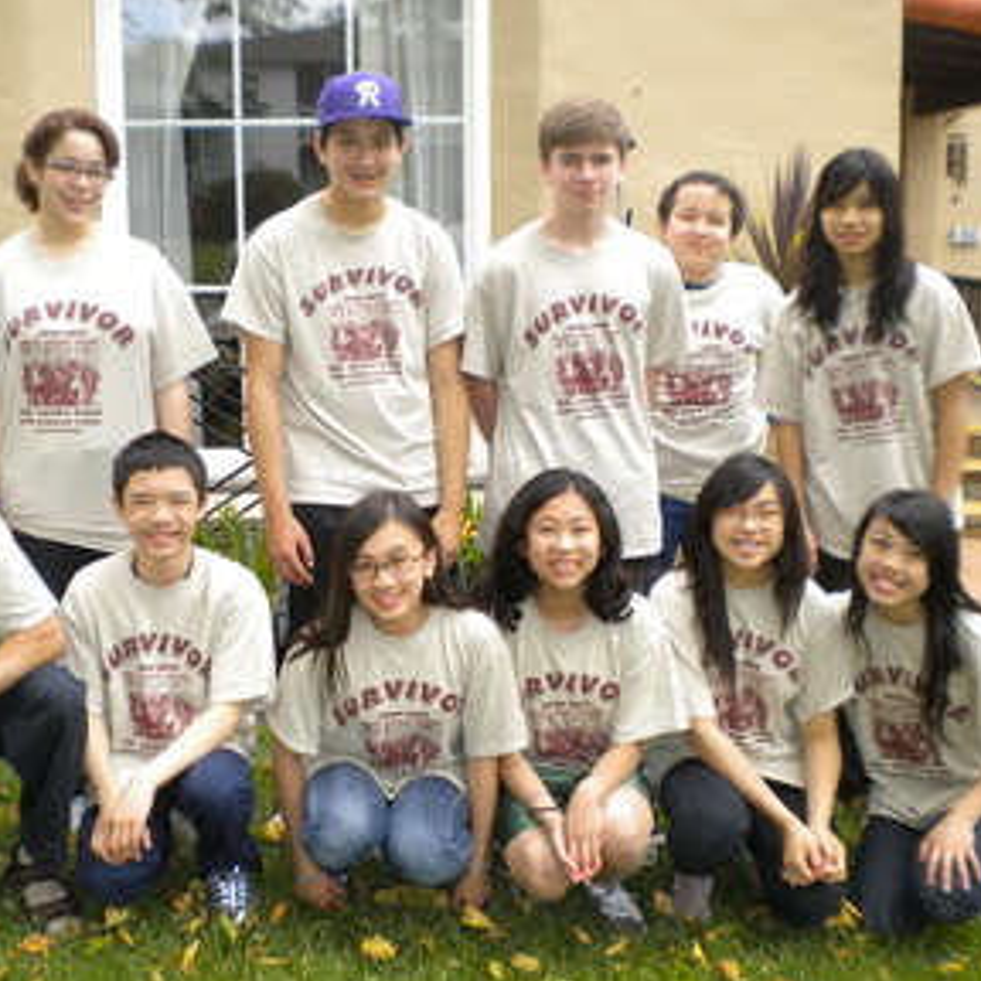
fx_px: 1347
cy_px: 489
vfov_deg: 40.0
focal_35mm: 42
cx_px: 414
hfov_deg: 39.9
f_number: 4.6
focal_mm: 6.3
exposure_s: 1/258
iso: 113
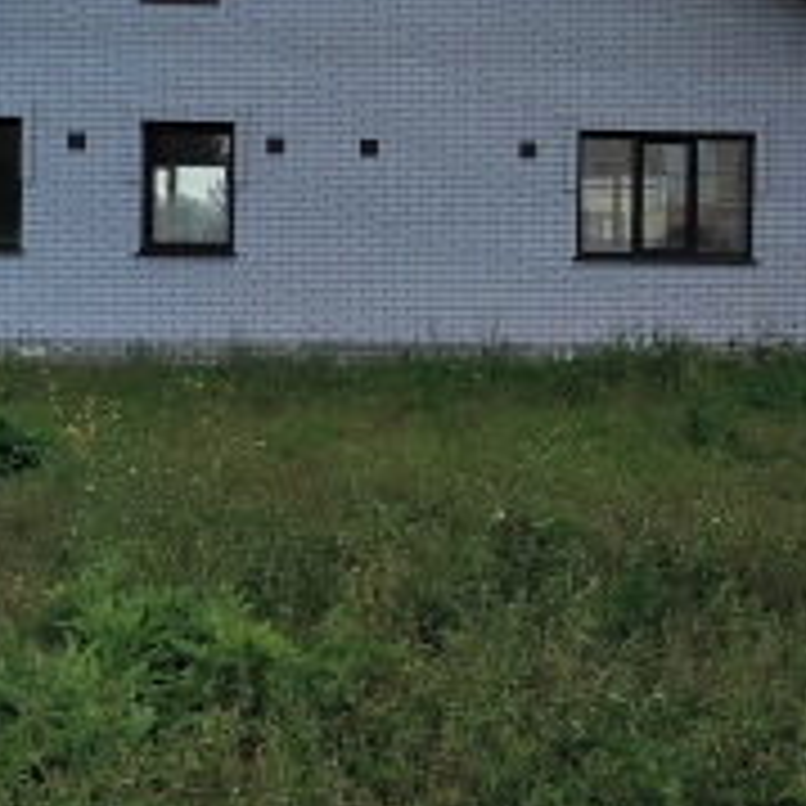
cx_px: 734
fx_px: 1949
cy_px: 221
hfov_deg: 22.7
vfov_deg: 23.2
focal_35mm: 74
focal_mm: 5.24
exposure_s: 1/1149
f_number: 1.7
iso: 50
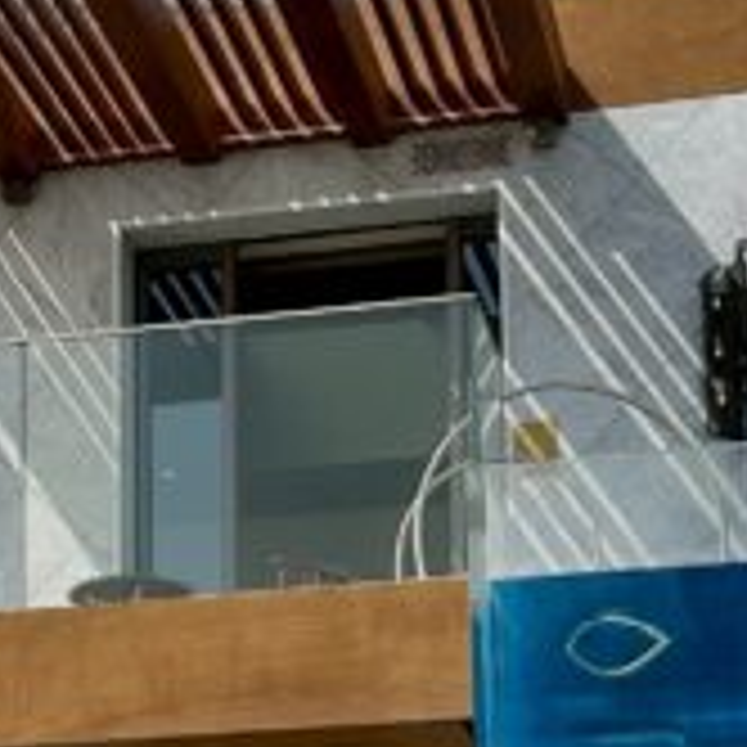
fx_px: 3198
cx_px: 108
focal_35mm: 131
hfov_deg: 13.2
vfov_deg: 13.1
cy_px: 752
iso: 80
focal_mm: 6.86
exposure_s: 1/5525
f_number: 1.78
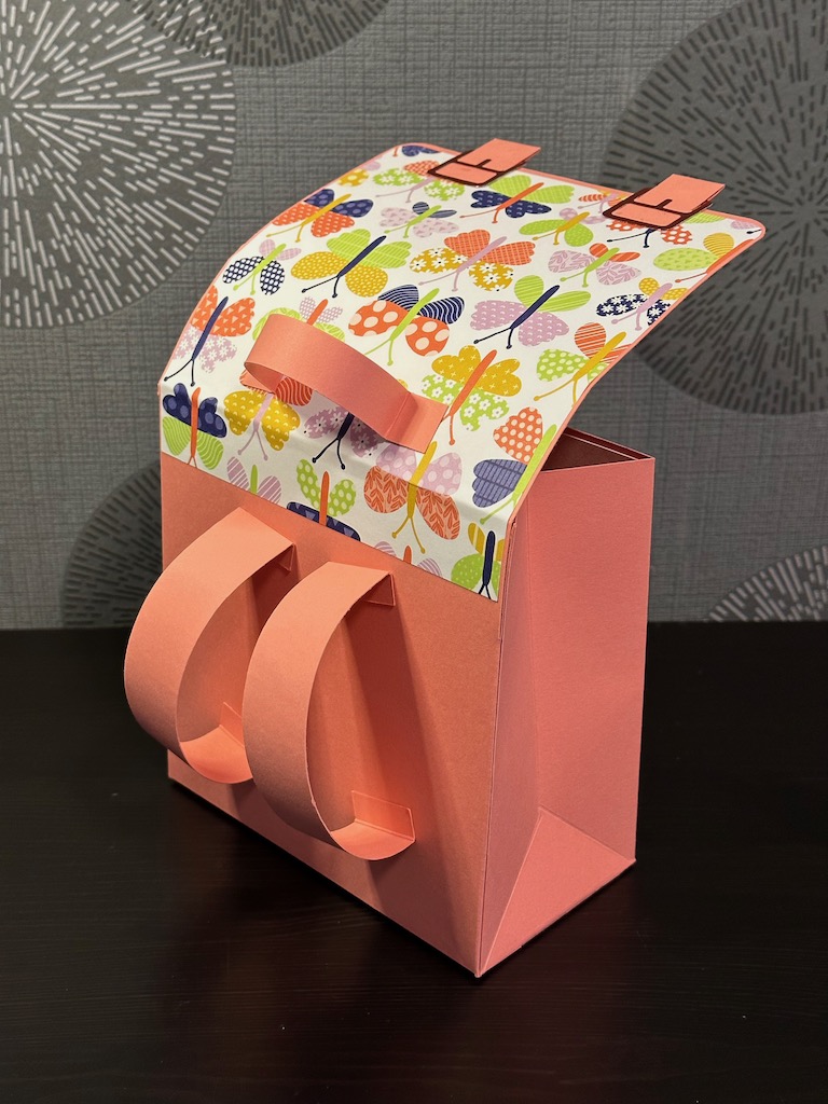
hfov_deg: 30.3
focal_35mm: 48
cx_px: 414
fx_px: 1531
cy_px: 552
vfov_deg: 39.7
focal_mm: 6.86
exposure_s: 1/60
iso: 200
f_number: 1.78
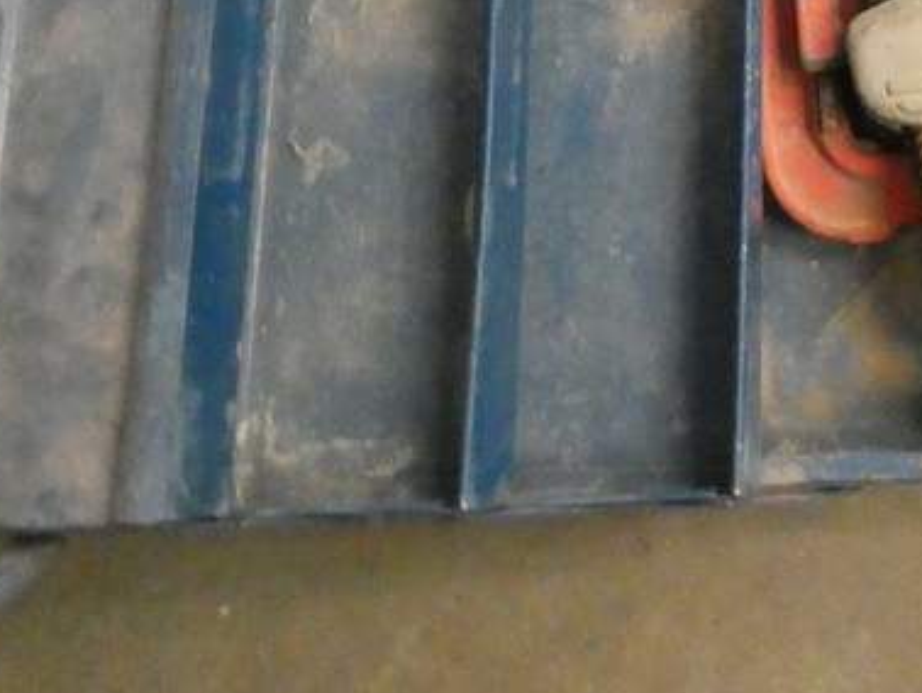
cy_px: -185
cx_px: 861
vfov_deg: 19.8
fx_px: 1839
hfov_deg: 27.0
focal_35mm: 69
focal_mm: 4.3
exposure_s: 1/30
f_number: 3.3
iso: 1600
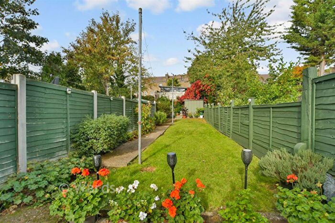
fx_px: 140
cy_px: 112
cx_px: 168
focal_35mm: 15
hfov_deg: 100.4
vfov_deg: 77.4
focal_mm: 10
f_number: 9
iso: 500
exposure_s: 1/320
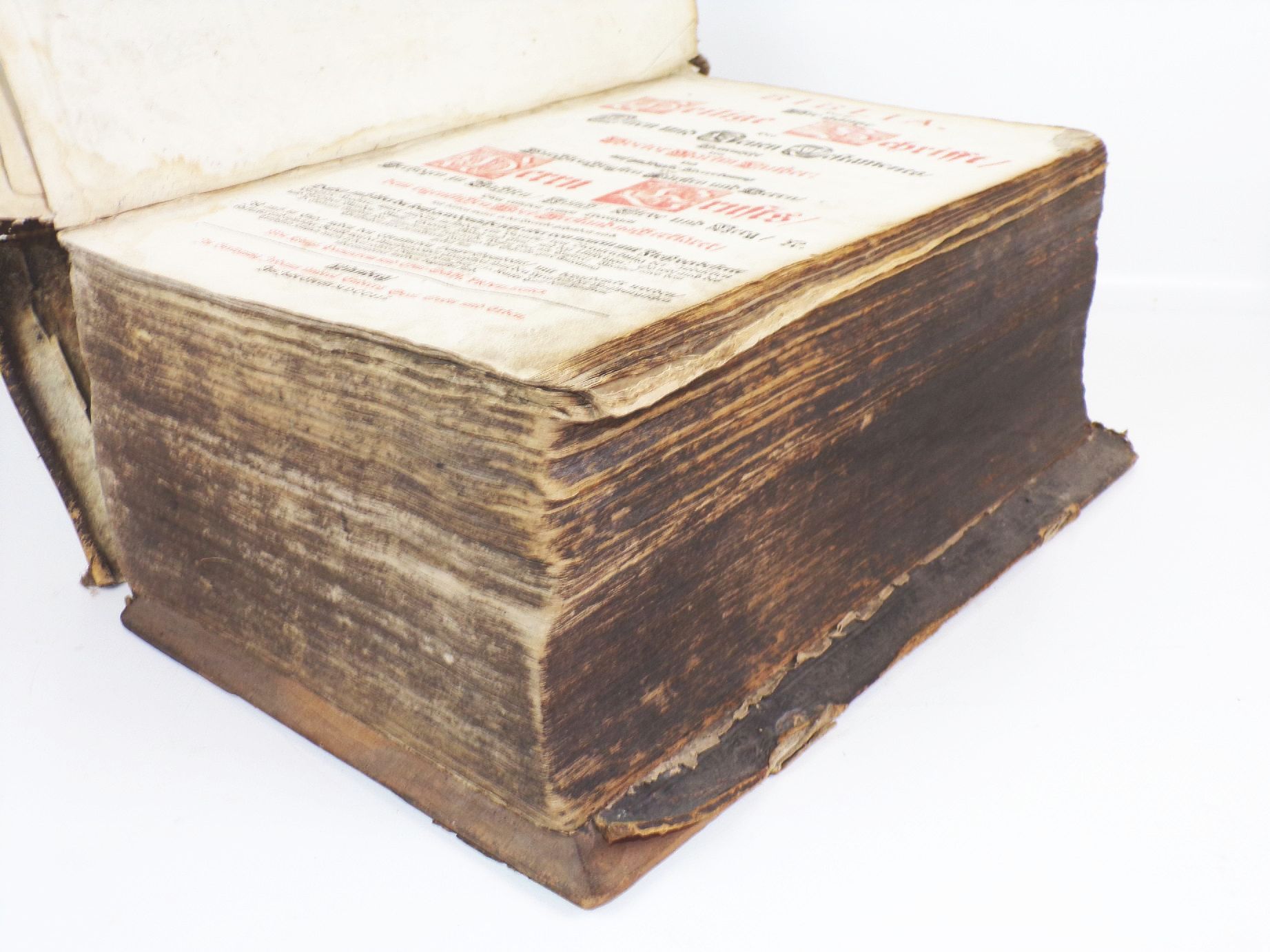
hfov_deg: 50.1
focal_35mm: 37
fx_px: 1357
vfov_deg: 38.7
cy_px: 476
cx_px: 635
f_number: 3.3
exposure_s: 1/34
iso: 80
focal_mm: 6.6
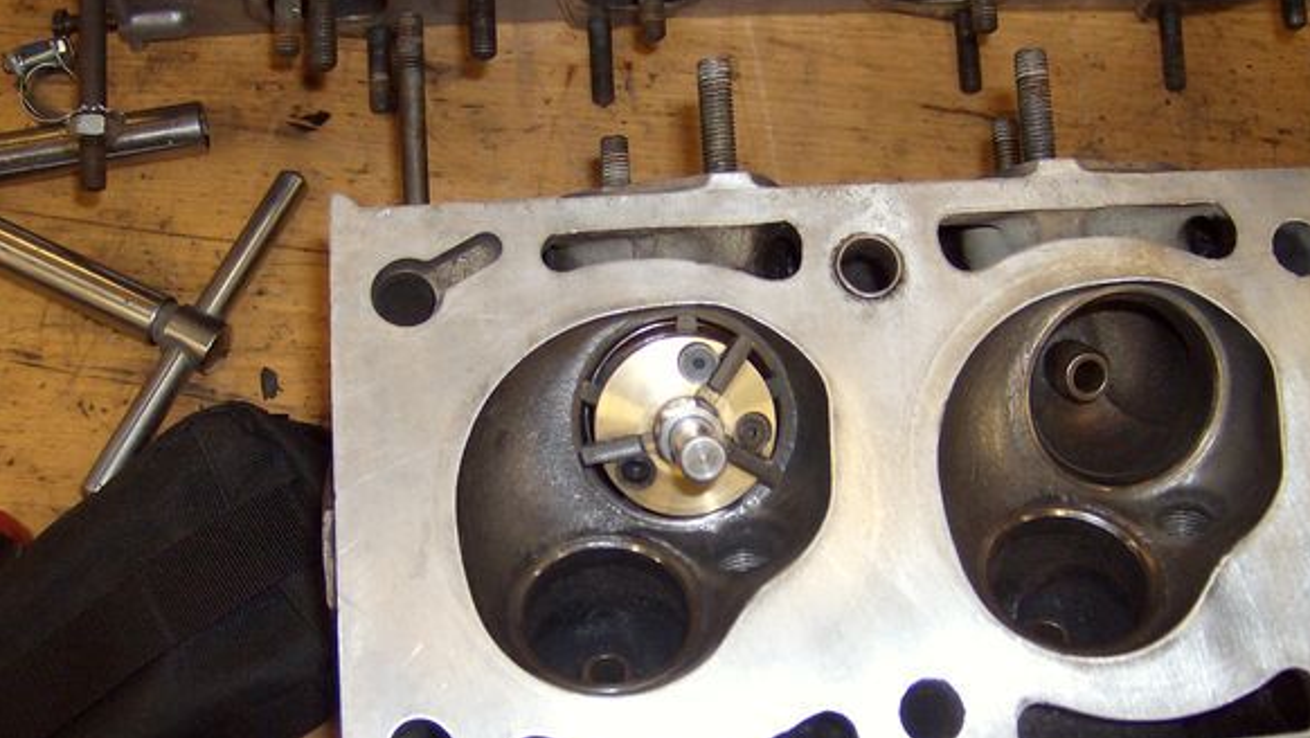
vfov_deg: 27.7
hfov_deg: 47.3
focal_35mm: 43
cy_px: 447
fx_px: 1494
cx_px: 682
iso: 200
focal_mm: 6
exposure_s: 1/60
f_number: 2.8
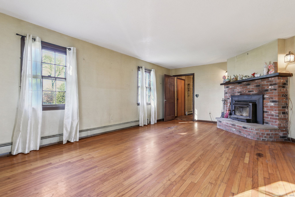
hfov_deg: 93.3
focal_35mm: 17
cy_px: 98
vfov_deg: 70.4
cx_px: 148
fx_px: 139
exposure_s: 1/6
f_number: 11
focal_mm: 17
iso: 400
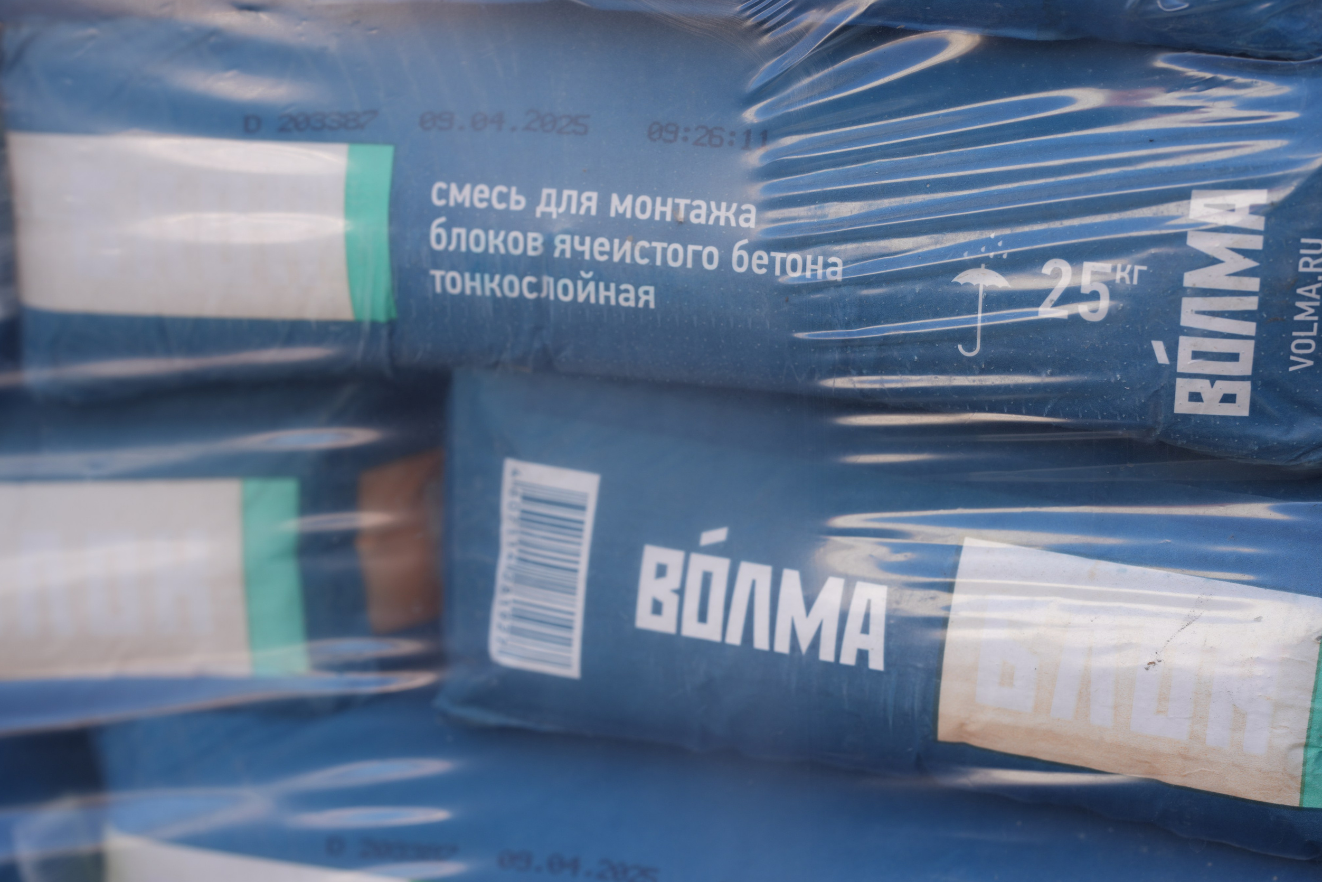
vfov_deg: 9.9
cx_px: 664
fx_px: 5068
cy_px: 438
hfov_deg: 14.9
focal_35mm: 138
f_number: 3.5
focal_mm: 135
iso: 100
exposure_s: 1/320
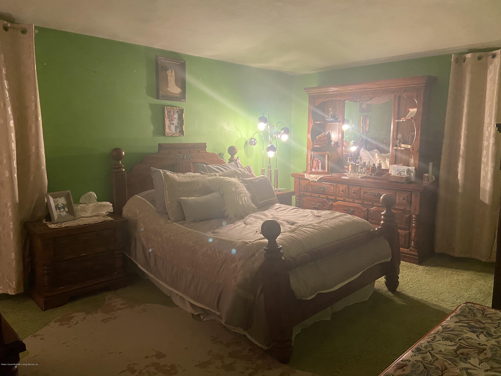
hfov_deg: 67.3
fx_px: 376
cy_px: 188
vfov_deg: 53.1
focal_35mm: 26
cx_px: 250
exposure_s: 1/40
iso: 500
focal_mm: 4.25
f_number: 1.8
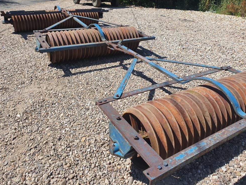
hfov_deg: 65.3
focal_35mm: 27
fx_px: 192
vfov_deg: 51.4
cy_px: 90
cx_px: 125
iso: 50
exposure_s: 1/1524
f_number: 2.4
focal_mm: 4.32
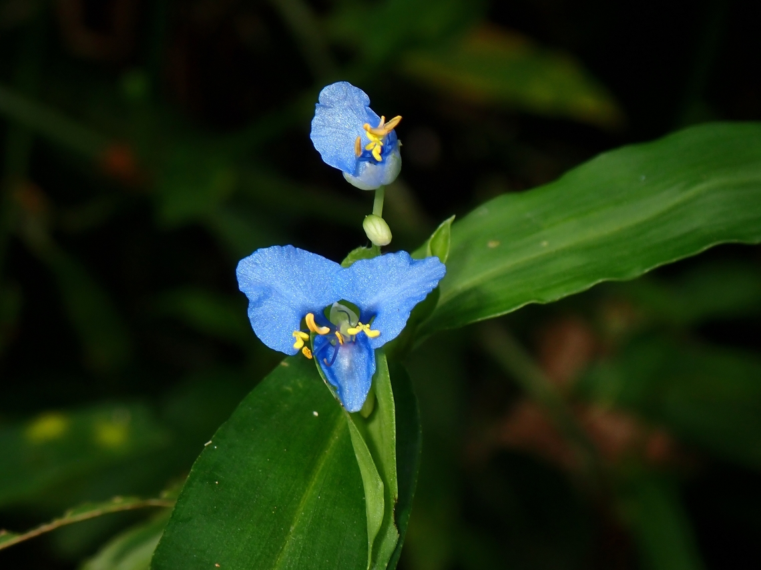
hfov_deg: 19.6
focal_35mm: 100
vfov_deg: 14.8
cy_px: 285
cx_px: 380
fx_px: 2198
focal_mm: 18
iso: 200
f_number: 6.3
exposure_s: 1/200
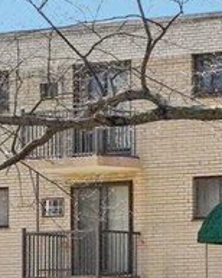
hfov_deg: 5.6
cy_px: 202
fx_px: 1966
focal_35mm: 239
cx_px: 901
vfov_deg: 8.1
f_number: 8
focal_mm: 24
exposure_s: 1/2000
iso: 500
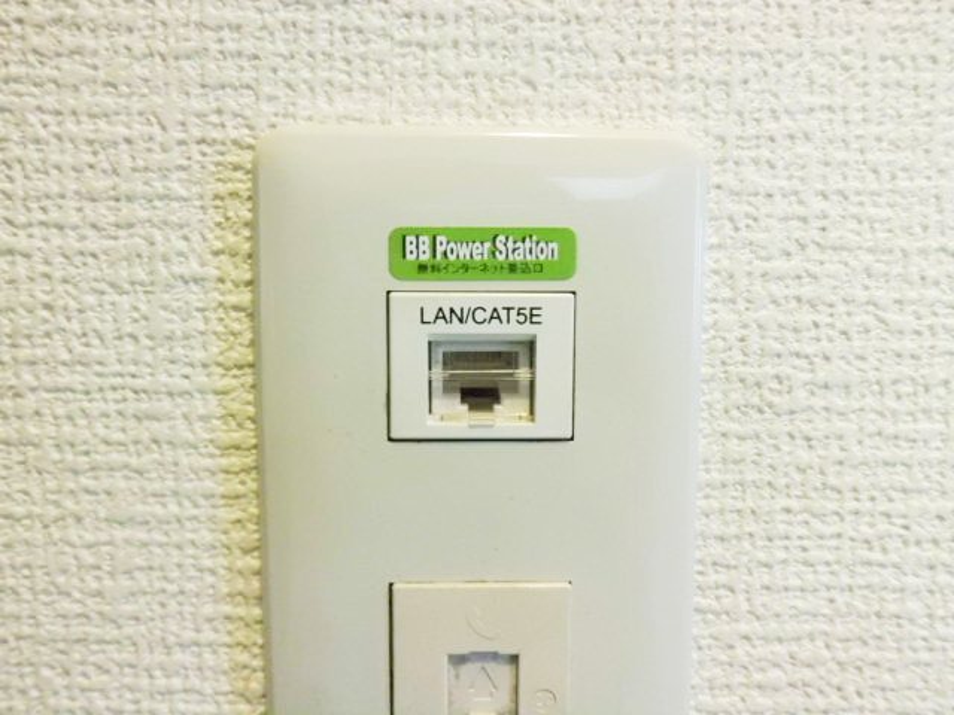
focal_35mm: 26
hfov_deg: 67.3
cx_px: 477
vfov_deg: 53.1
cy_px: 358
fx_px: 717
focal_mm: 4.7
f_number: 2.8
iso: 400
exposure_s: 1/60
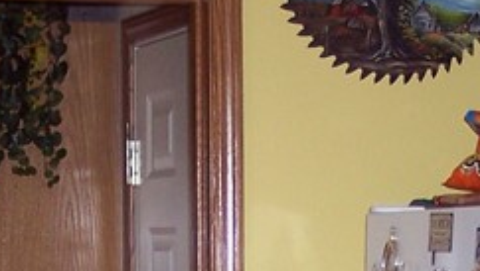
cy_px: 564
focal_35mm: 179
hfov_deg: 12.0
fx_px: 2280
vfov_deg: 6.6
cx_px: 261
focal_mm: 8
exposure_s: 1/60
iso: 140
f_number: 2.8
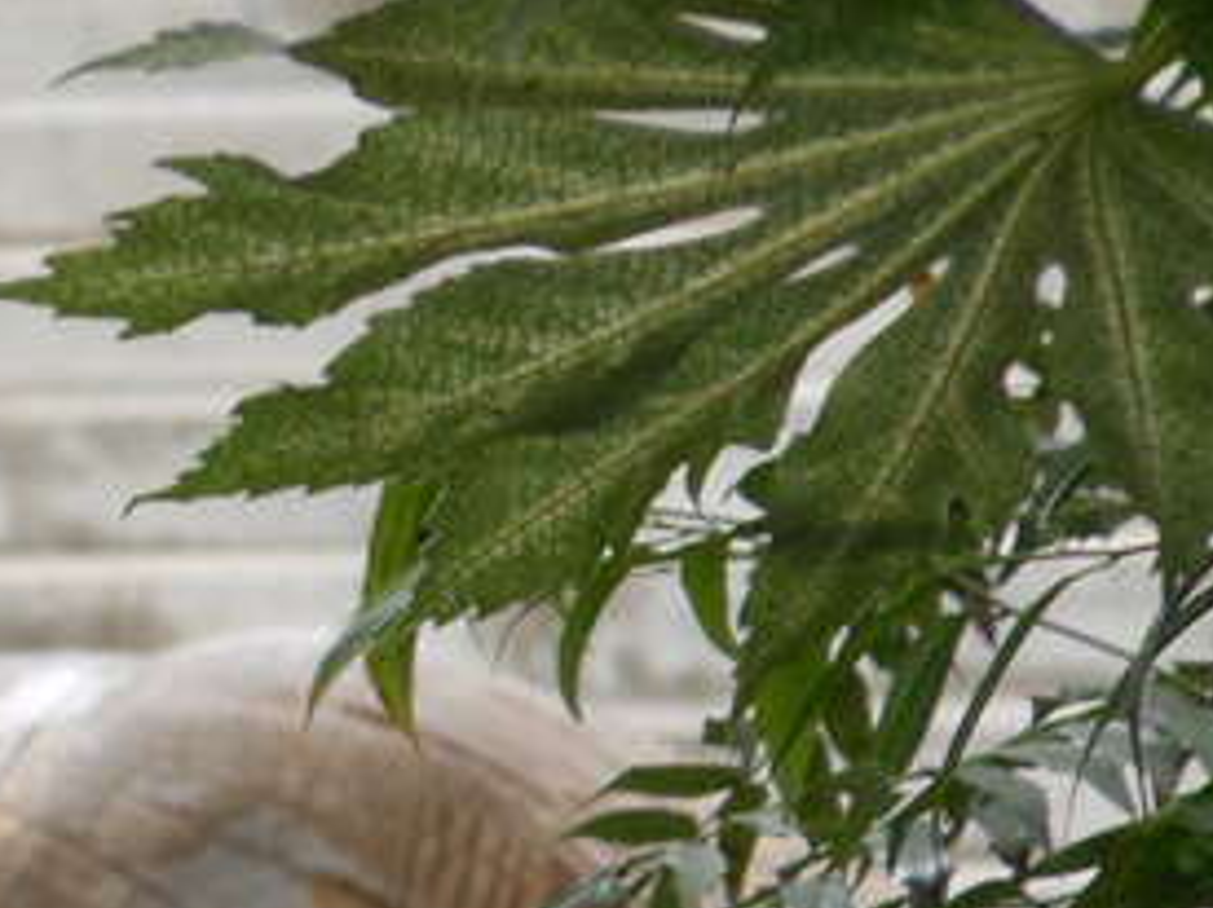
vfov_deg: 2.6
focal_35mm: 570
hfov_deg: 3.5
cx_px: -322
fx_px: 19965
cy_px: 1102
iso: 320
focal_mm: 35
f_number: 5.6
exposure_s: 1/60
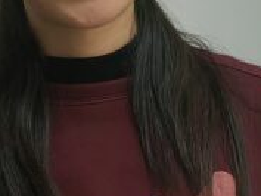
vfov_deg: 10.9
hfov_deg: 13.7
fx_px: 1026
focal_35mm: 136
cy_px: 112
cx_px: -125
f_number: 1.9
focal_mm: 5.52
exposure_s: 1/100
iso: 800
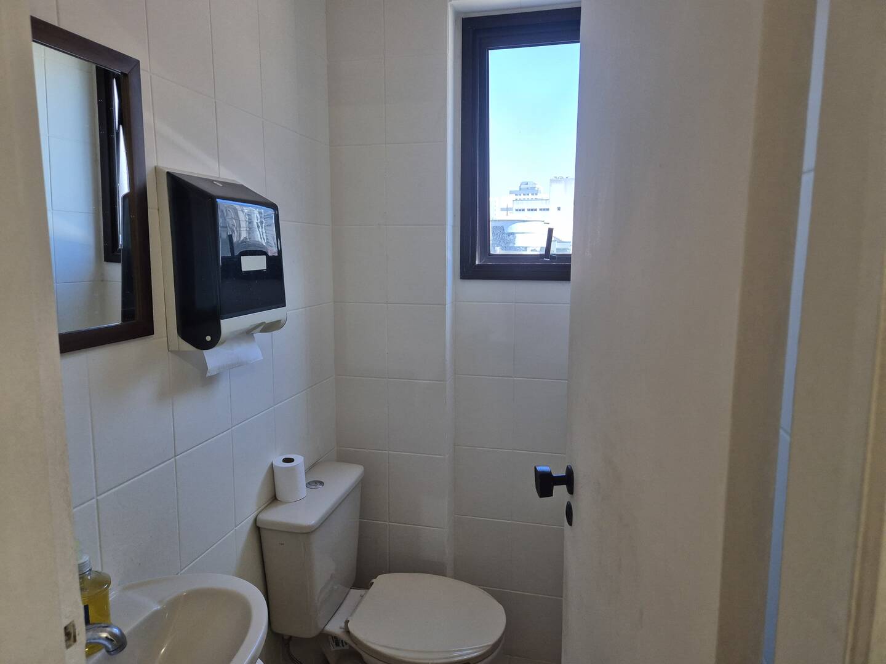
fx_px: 589
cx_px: 443
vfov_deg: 58.9
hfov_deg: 73.9
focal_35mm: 23
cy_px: 332
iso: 250
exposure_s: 1/120
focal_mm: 5.4
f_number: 1.8
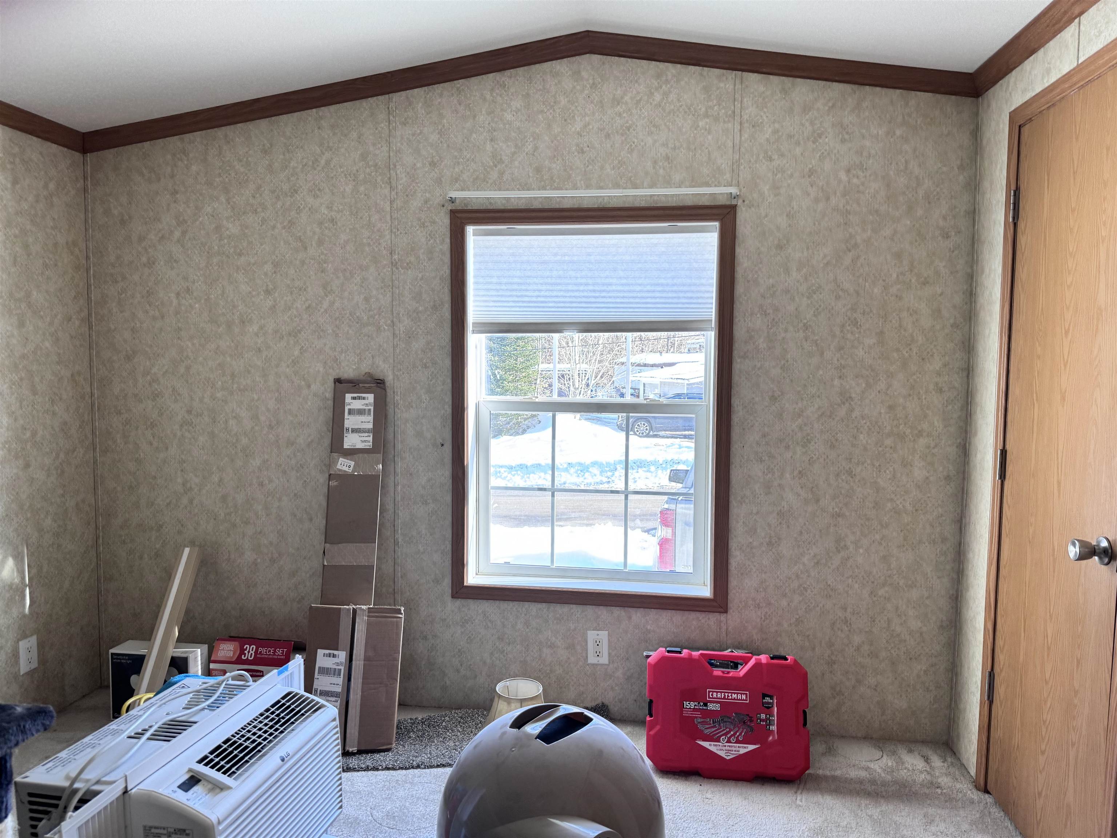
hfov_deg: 71.6
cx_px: 558
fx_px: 774
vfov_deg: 56.8
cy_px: 419
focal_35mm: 24
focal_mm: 6.76
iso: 160
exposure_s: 1/121
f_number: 1.78
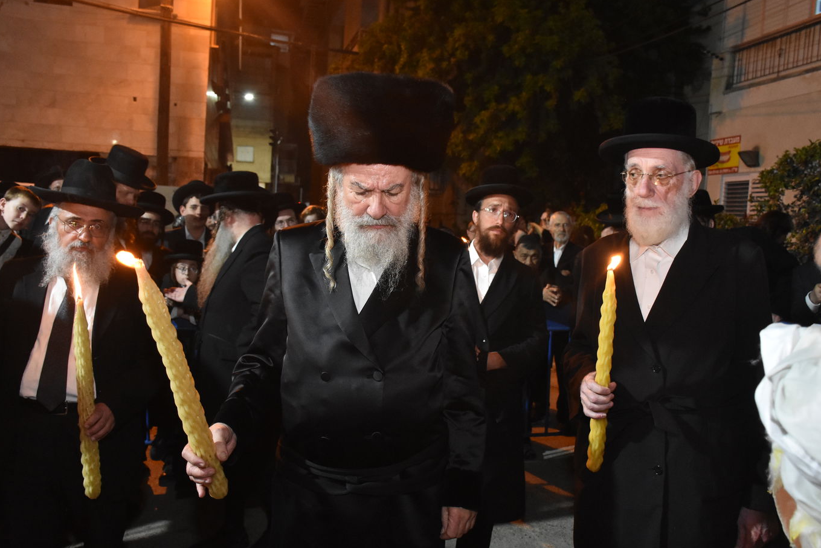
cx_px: 408
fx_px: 775
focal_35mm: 34
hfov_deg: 55.8
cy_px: 274
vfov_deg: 38.9
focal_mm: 22
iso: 3200
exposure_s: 1/100
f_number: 5.6
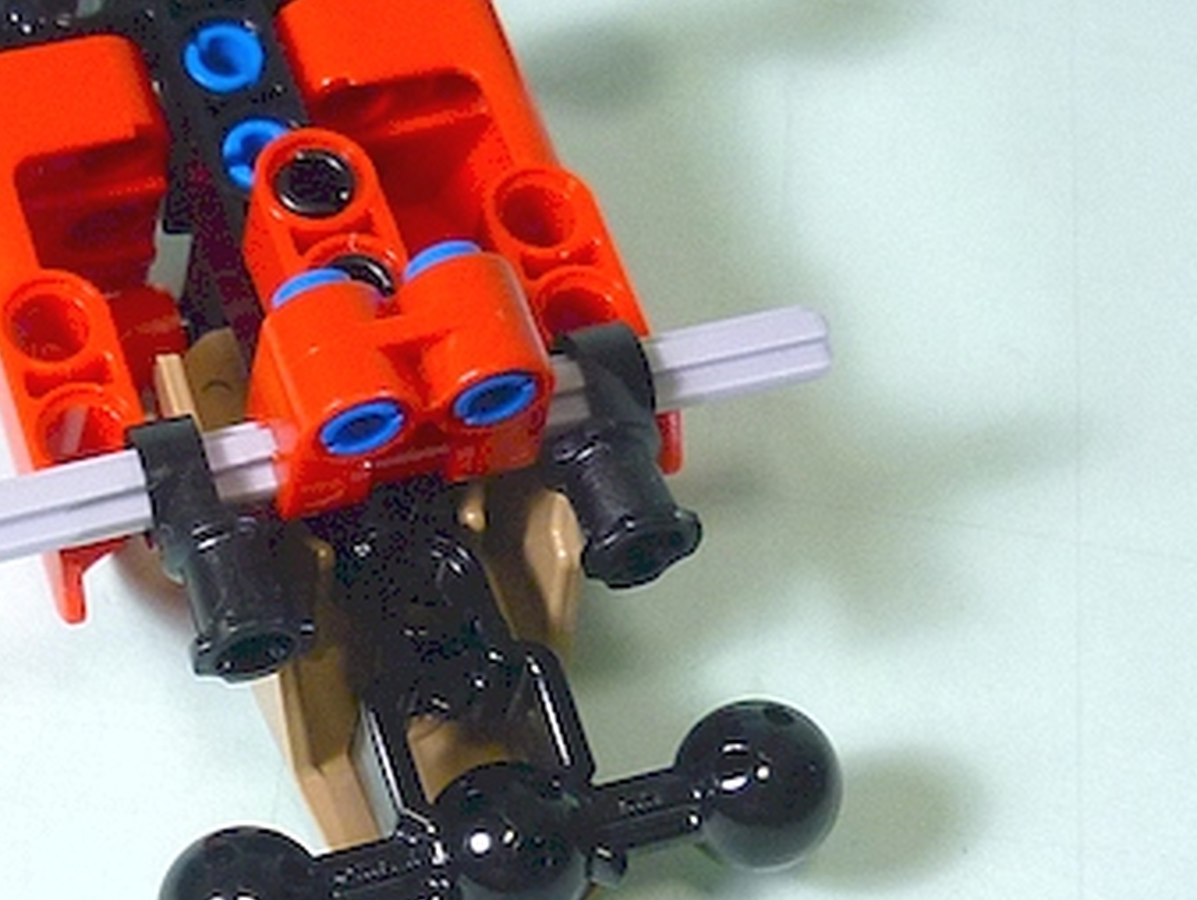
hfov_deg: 18.5
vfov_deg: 14.0
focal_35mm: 106
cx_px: 372
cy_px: 425
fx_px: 3668
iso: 160
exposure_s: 1/30
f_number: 2.9
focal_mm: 5.9
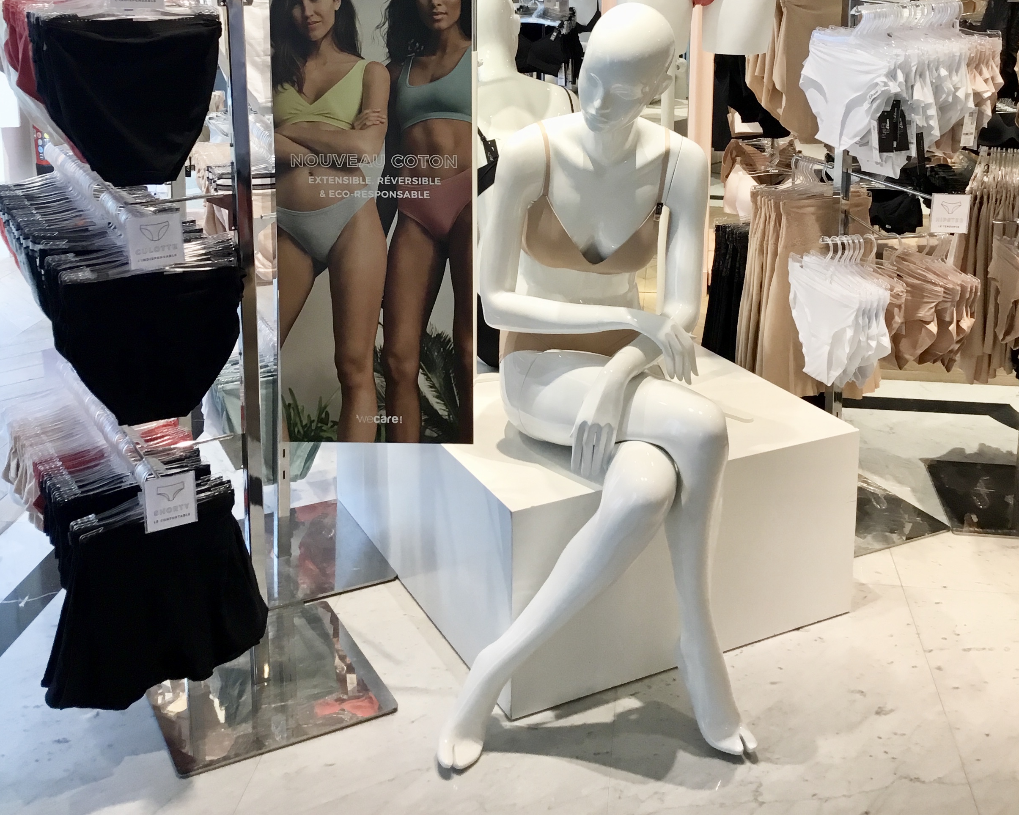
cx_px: 514
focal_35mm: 41
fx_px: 1236
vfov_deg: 34.9
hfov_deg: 44.8
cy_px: 125
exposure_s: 1/33
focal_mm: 3.3
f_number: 2.4
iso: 32
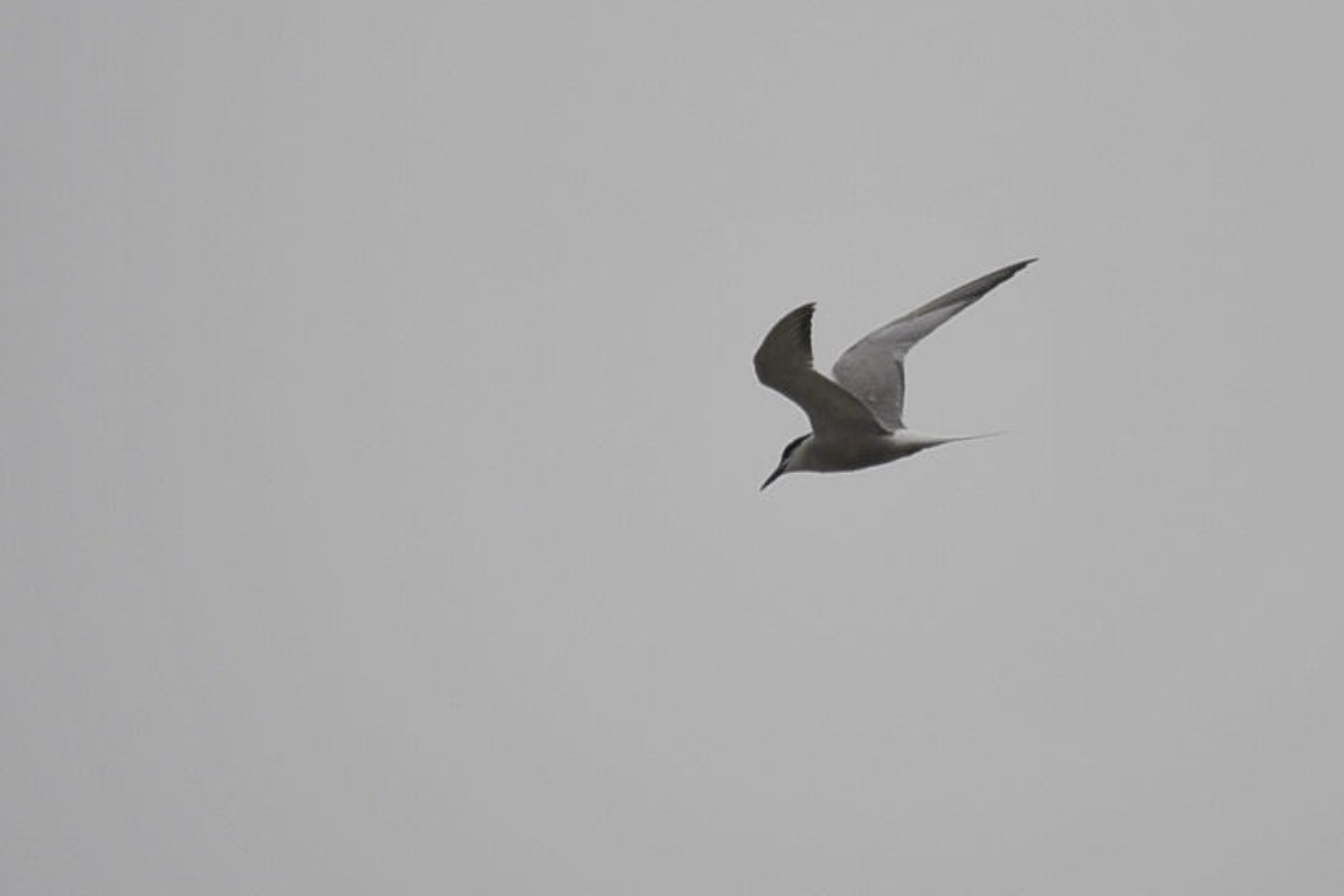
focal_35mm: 300
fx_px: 11199
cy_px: 448
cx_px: 672
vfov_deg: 4.6
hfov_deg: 6.9
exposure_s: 1/2500
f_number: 5.6
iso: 400
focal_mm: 300
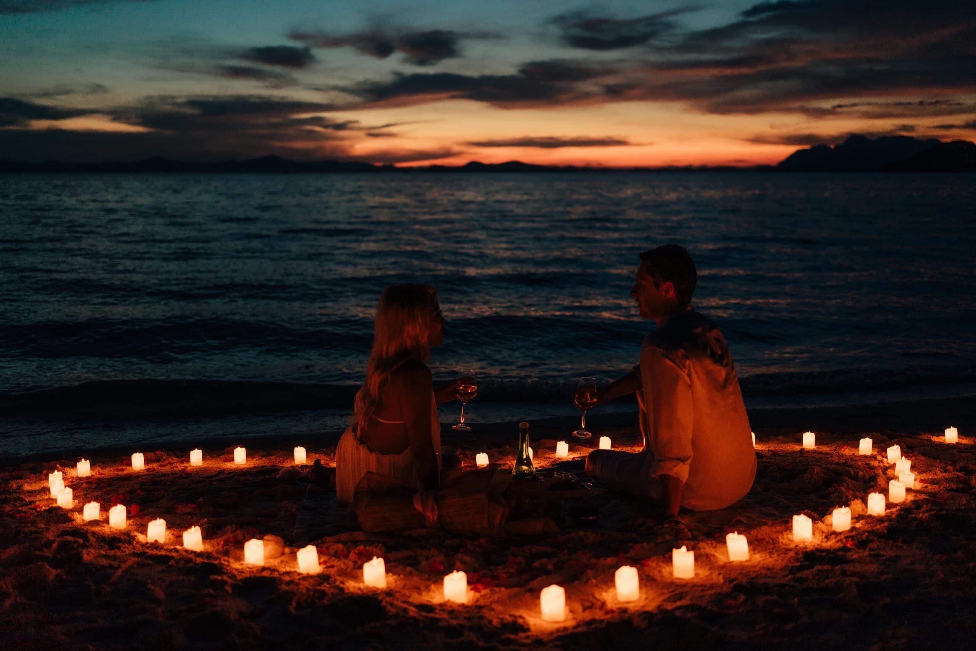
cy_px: 326
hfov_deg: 54.4
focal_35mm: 35
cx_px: 488
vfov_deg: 37.9
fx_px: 949
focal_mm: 35
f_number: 2
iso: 800
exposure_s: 1/160
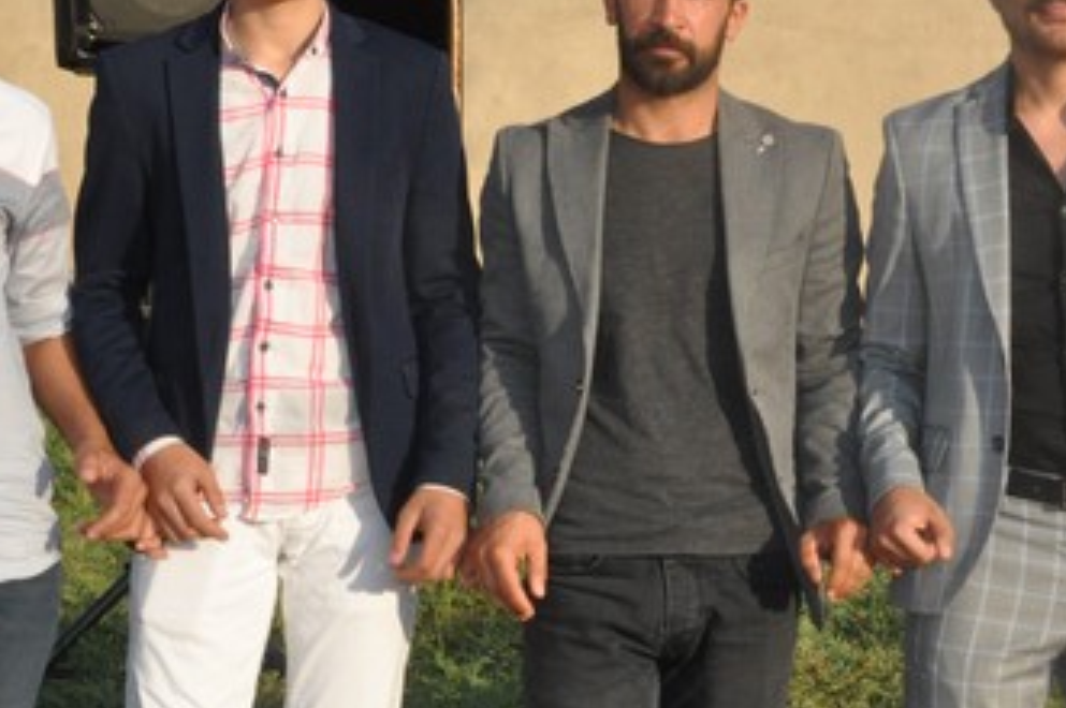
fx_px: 3285
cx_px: 712
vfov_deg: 12.3
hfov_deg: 18.4
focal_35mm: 111
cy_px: 401
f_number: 29
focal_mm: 35
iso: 1250
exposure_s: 1/200
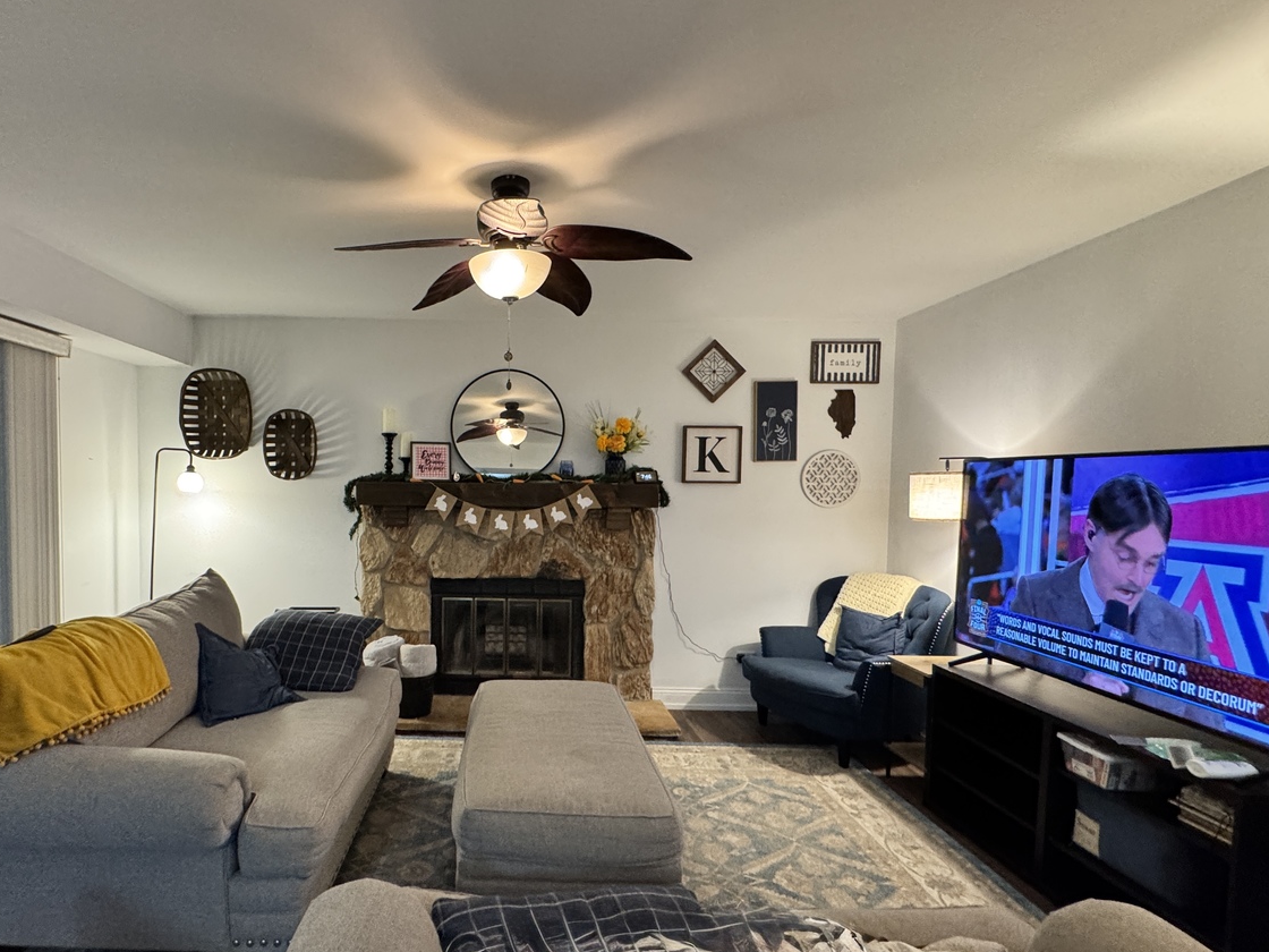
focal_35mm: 18
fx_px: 660
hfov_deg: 86.3
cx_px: 491
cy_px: 511
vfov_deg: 71.5
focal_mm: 2.22
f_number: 2.2
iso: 500
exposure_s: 1/60
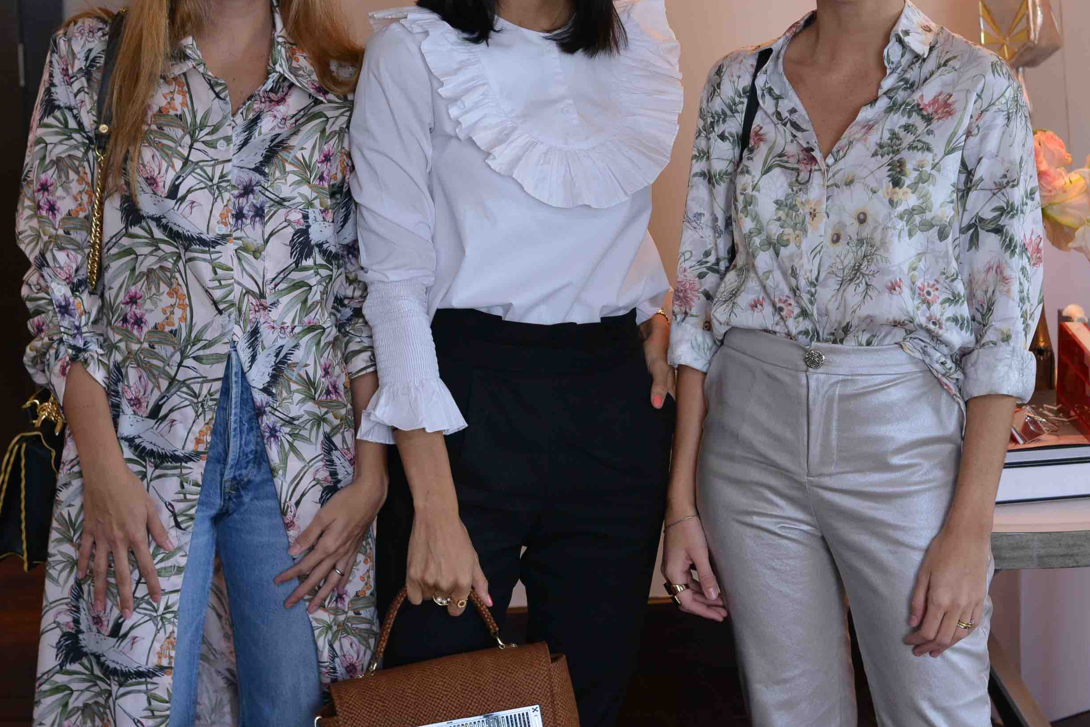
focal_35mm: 75
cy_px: 260
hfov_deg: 27.0
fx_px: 2271
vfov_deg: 18.2
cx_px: 562
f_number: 5.6
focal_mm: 50
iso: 1250
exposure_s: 1/100
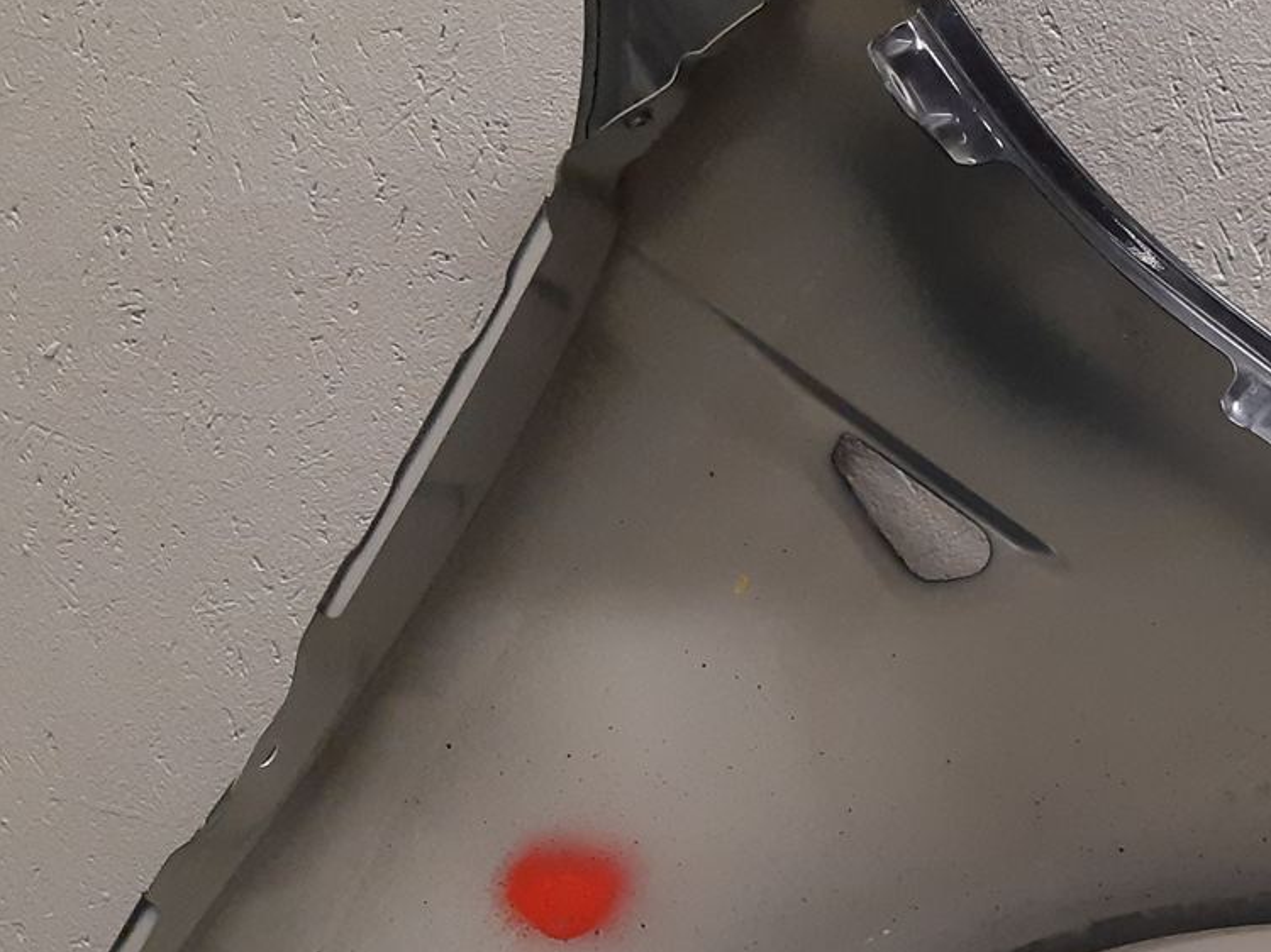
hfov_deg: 25.1
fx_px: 2606
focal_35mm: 71
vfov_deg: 20.4
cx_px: 1462
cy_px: 803
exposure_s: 1/50
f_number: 1.7
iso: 200
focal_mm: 3.93
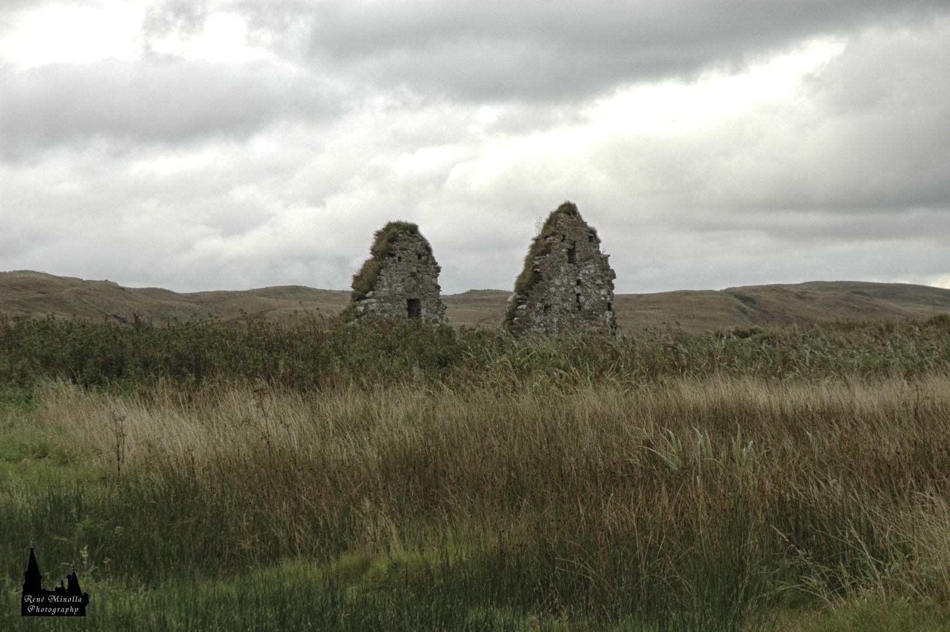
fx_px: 2769
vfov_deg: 13.0
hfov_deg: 19.5
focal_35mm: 105
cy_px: 316
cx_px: 475
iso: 200
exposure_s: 1/200
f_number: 7.1
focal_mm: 70
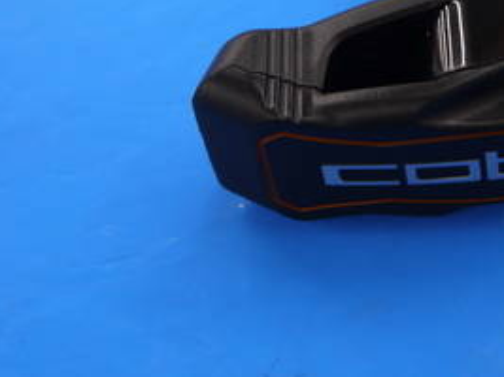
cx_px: 468
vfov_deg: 15.9
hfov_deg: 21.0
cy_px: 11
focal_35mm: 91
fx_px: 1324
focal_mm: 19
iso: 160
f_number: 4.1
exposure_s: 1/60
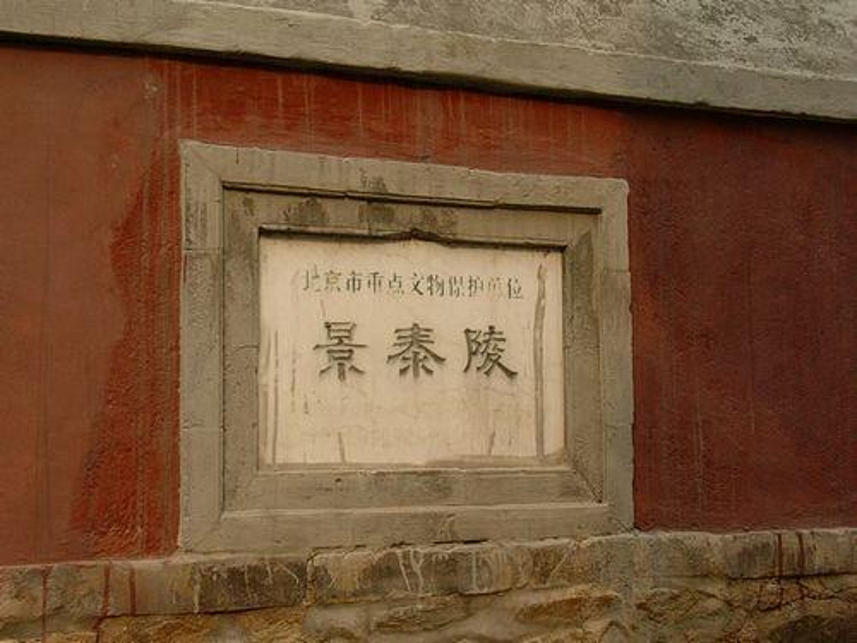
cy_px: 322
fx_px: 1659
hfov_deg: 29.0
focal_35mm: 67
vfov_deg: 21.9
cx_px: 428
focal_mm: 10.2
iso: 70
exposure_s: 1/215
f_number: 3.6
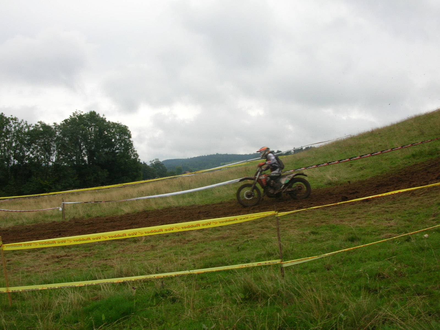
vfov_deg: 40.7
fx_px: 445
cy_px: 165
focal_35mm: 35
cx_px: 220
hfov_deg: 52.6
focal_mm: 5.8
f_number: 5.6
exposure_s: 1/196
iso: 50
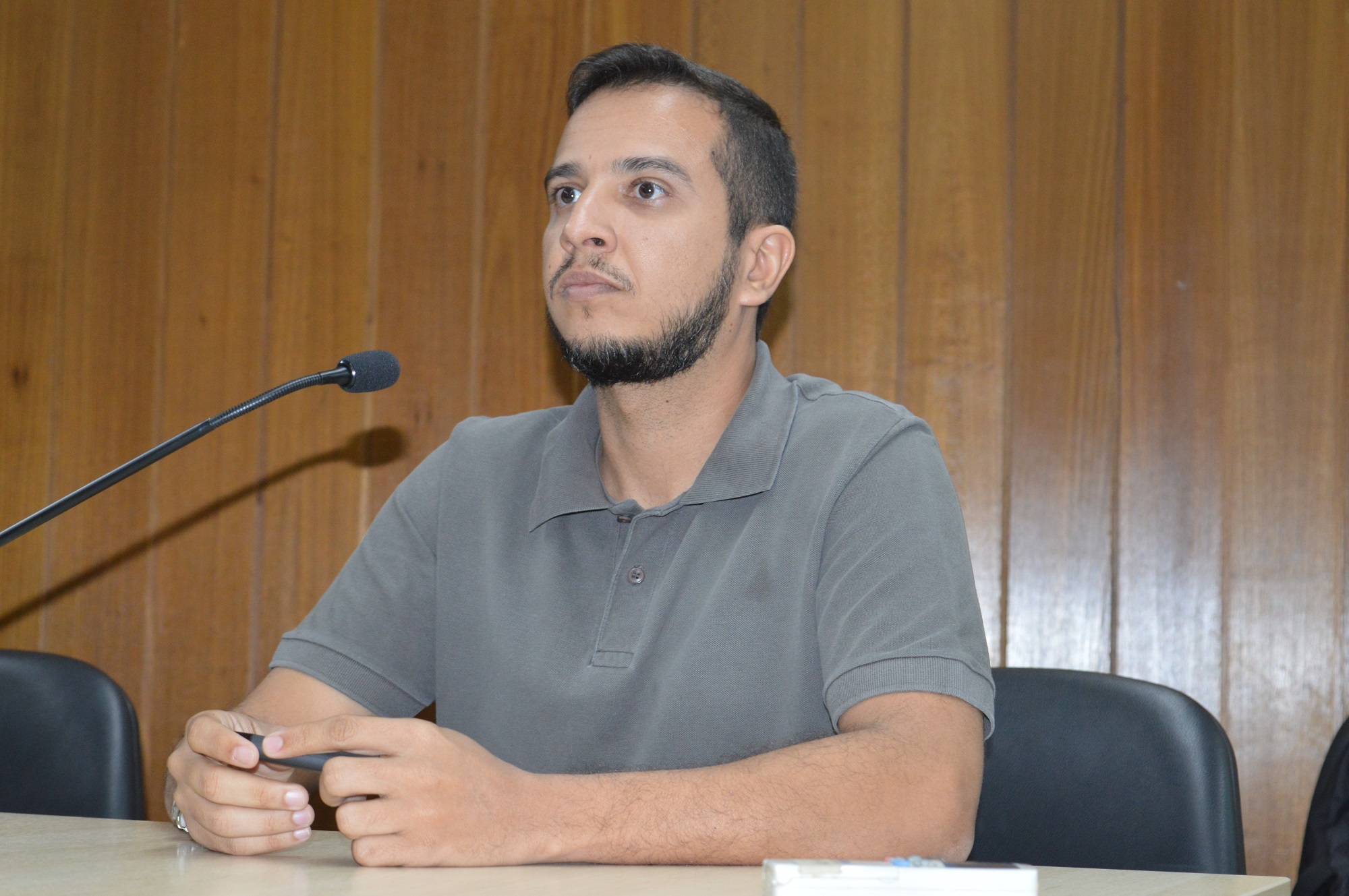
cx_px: 674
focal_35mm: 75
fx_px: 2807
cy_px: 448
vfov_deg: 18.1
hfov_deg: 27.0
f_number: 5.6
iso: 1250
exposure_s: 1/60
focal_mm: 50
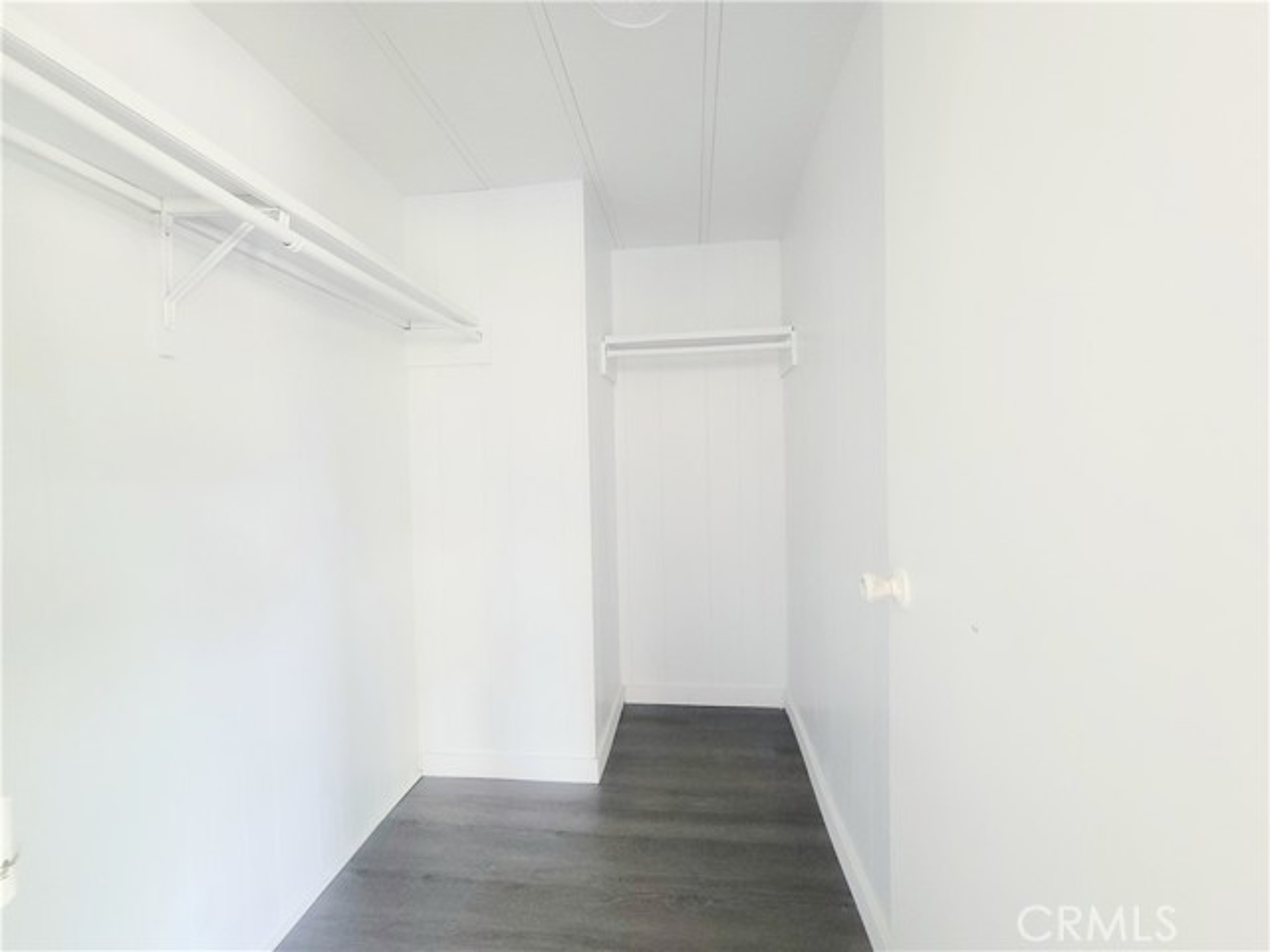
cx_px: 635
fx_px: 477
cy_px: 476
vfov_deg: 89.9
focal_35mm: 13
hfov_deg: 106.2
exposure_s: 1/24
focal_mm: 2.2
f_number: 2.2
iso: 640
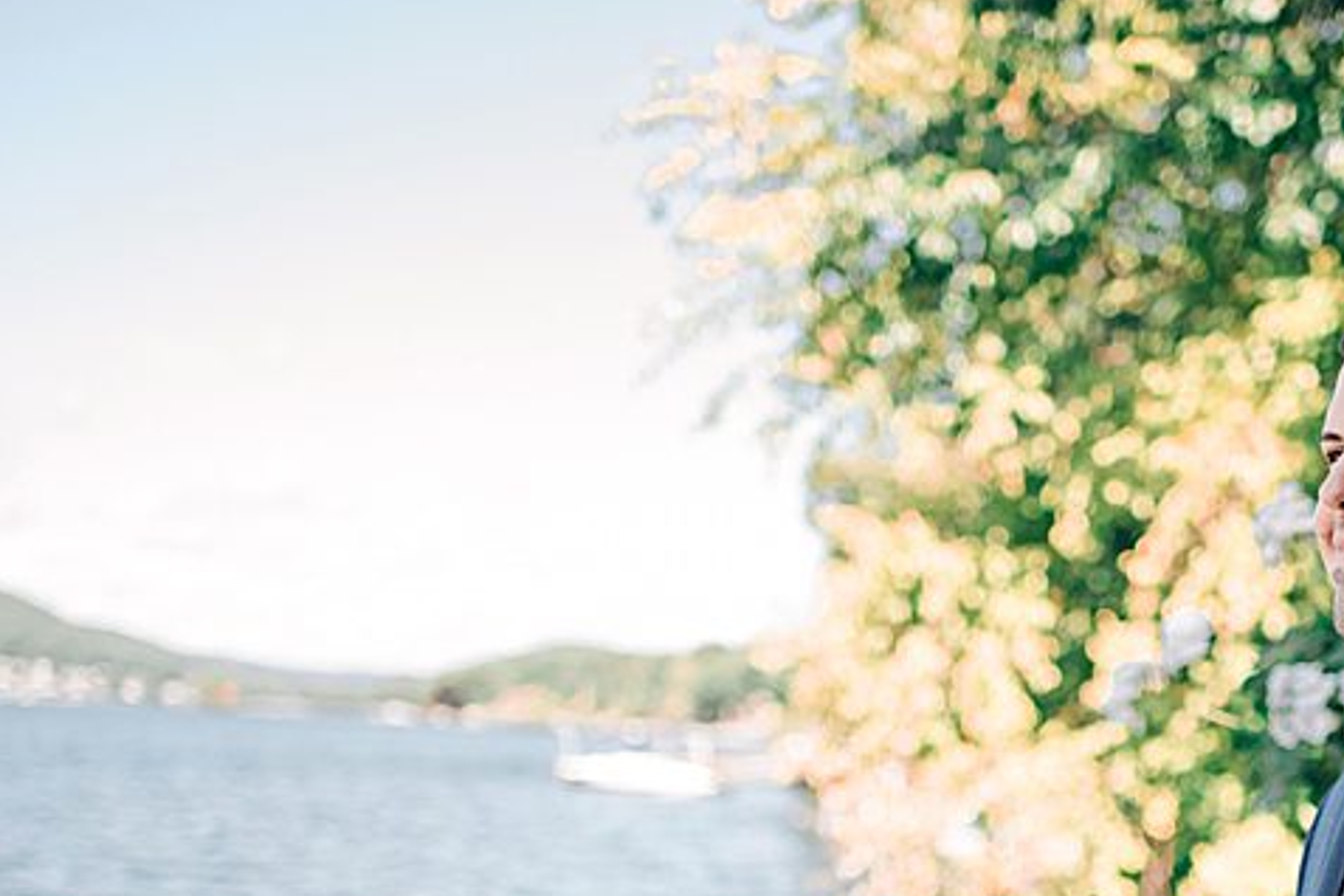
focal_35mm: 69
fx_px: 2576
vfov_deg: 19.4
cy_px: 779
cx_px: 952
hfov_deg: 28.9
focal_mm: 35
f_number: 1.8
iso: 250
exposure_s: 1/1600
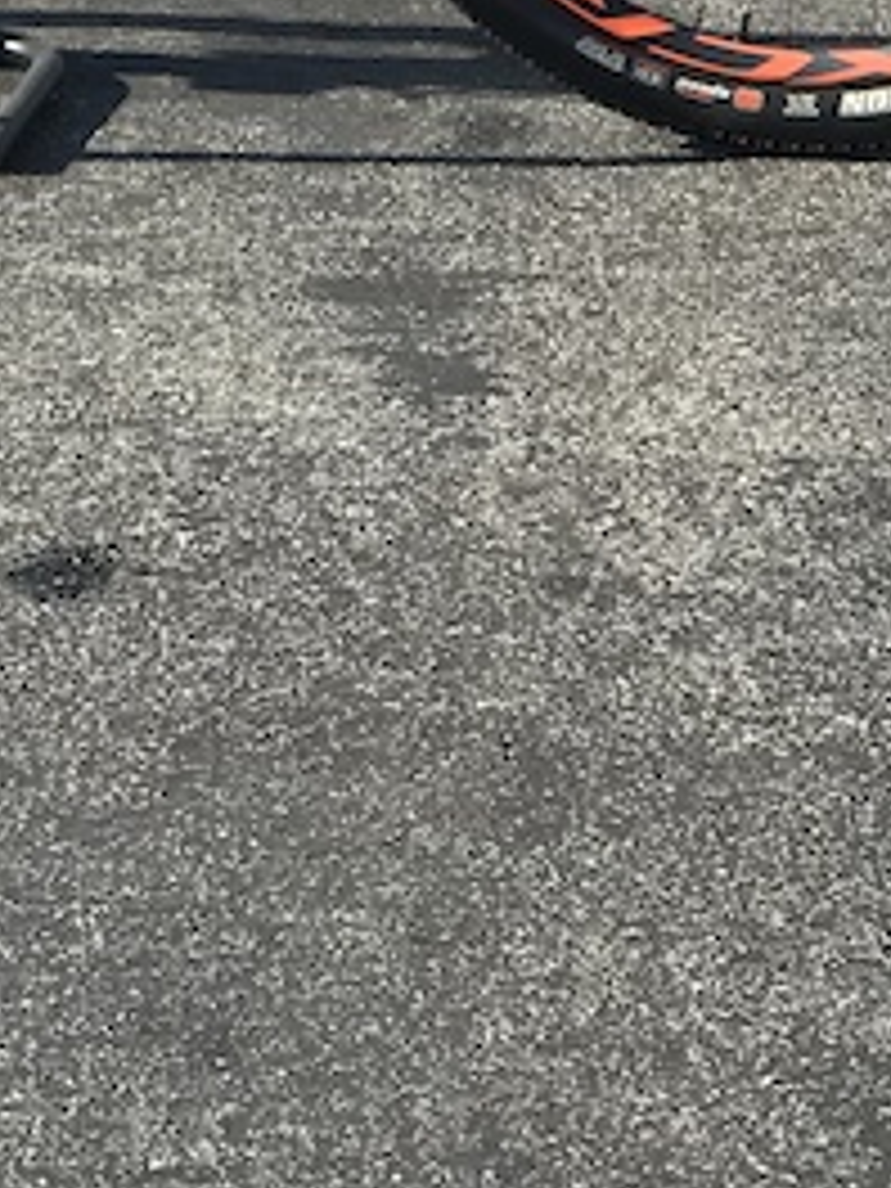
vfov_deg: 11.0
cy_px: -558
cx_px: 189
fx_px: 5937
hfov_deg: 8.6
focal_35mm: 173
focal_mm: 6.6
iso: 20
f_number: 2.8
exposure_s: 1/409
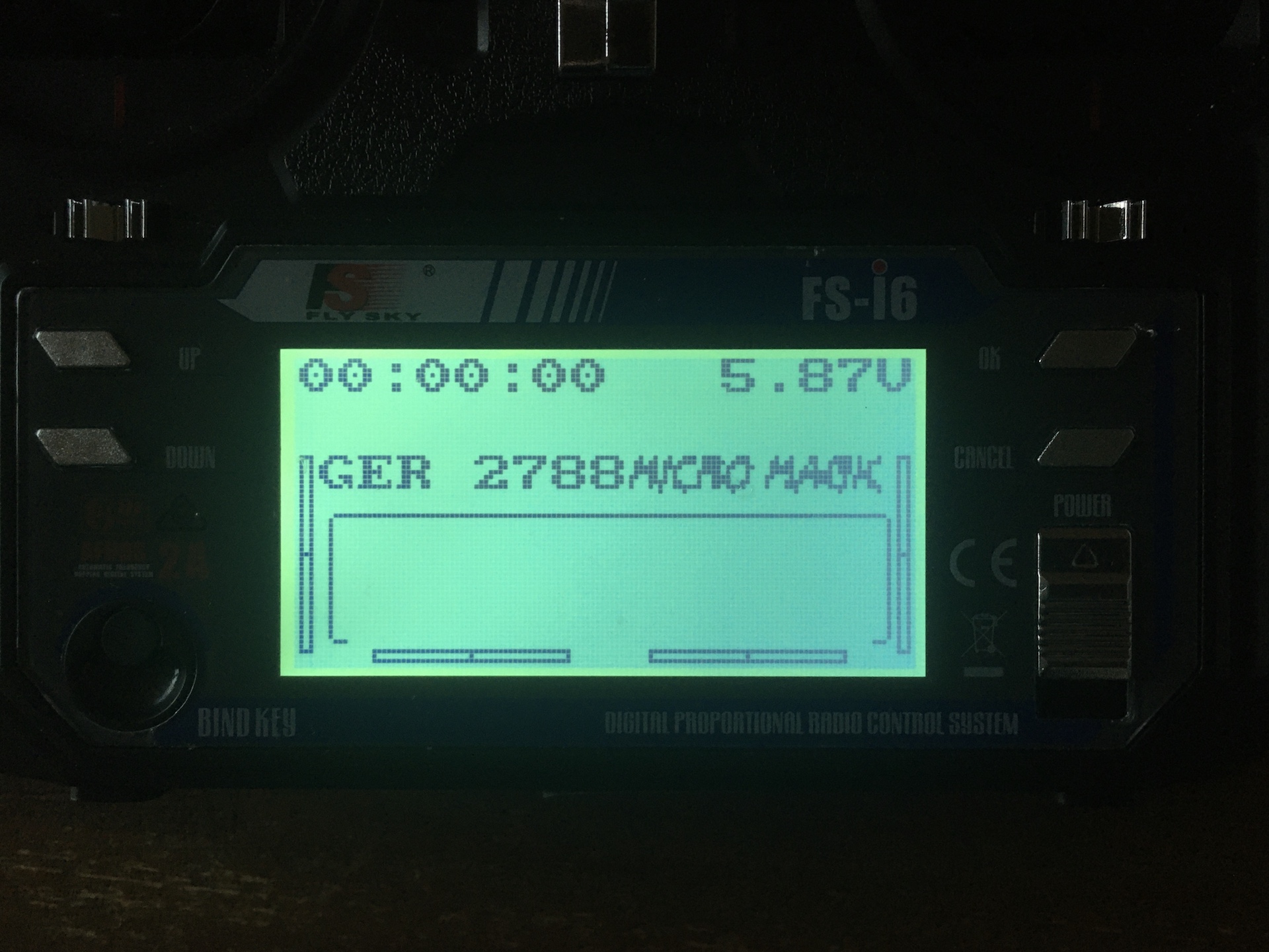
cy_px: 476
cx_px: 634
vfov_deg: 48.2
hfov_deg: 61.7
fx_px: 1063
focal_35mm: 29
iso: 125
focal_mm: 4.15
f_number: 2.2
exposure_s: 1/33
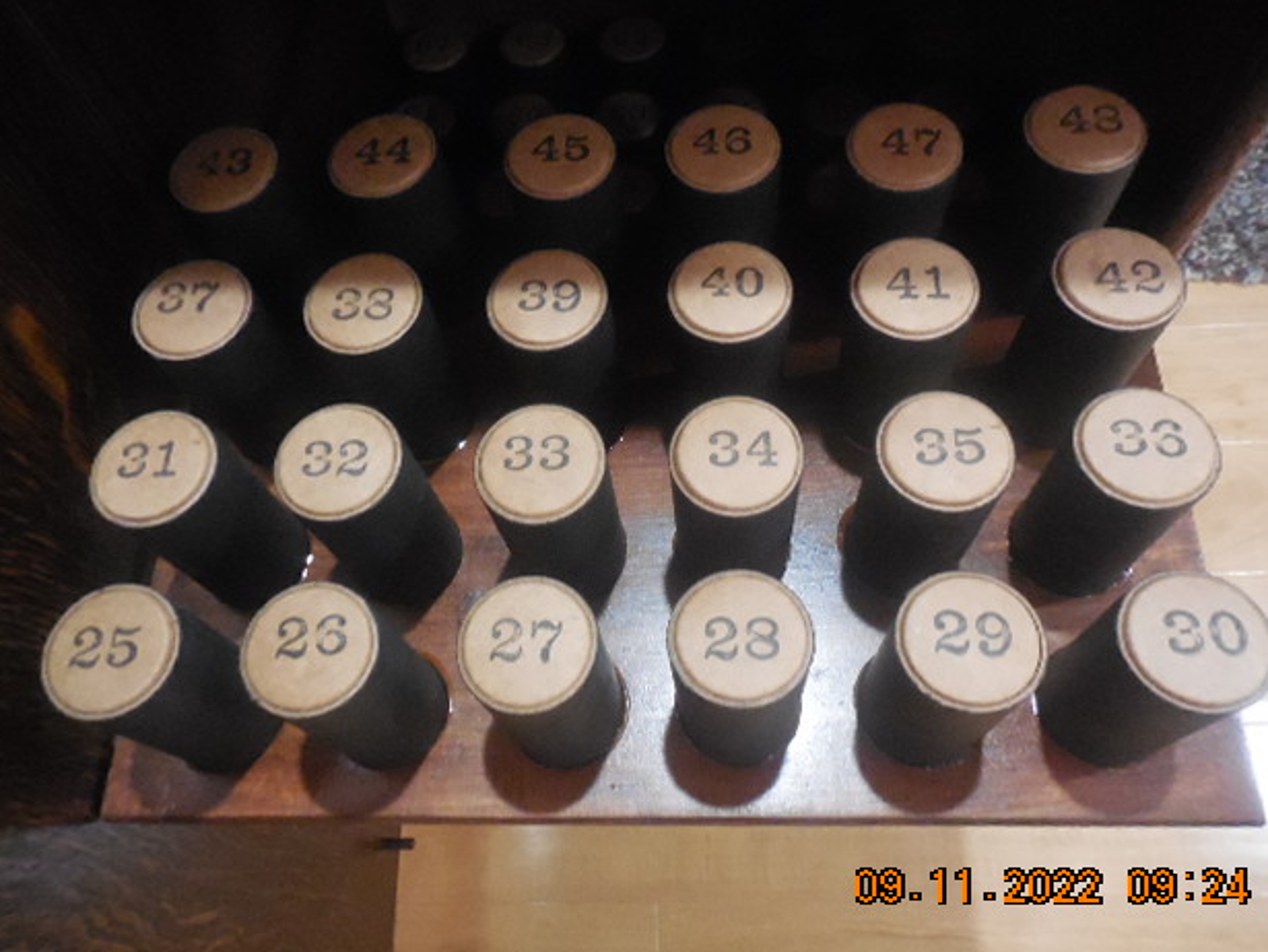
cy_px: 488
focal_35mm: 26
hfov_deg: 67.3
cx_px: 645
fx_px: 953
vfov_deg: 53.1
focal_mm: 4.5
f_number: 3.7
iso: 1600
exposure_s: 1/25
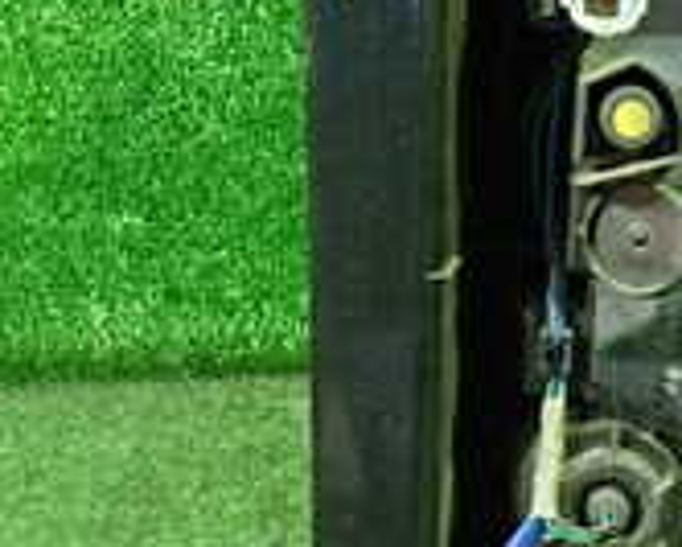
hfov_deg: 17.9
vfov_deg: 14.5
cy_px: 156
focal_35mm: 106
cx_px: 600
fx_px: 2141
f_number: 2.3
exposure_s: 1/25
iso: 800
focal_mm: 5.4
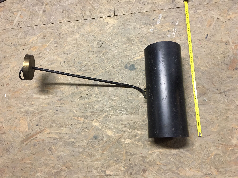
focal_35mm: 29
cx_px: 119
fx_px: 199
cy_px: 89
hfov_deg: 61.7
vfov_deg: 48.2
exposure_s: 1/25
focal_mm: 4.15
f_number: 2.2
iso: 200
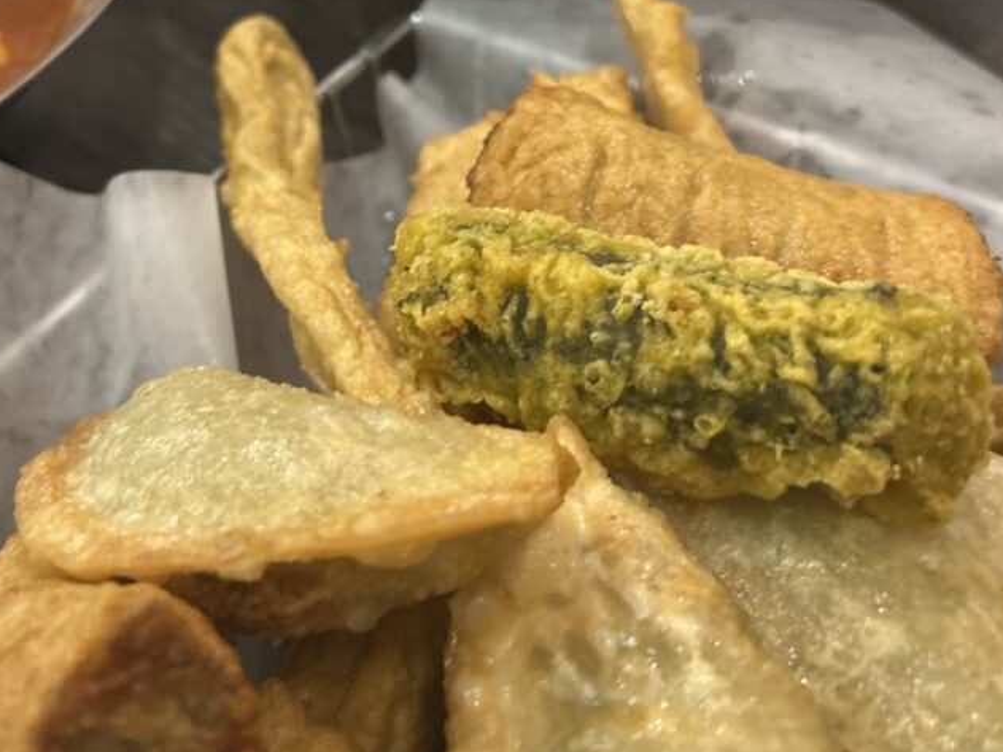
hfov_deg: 39.9
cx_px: 321
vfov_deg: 30.0
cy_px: 126
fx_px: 1362
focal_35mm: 47
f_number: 1.5
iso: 200
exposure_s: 1/60
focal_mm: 5.7
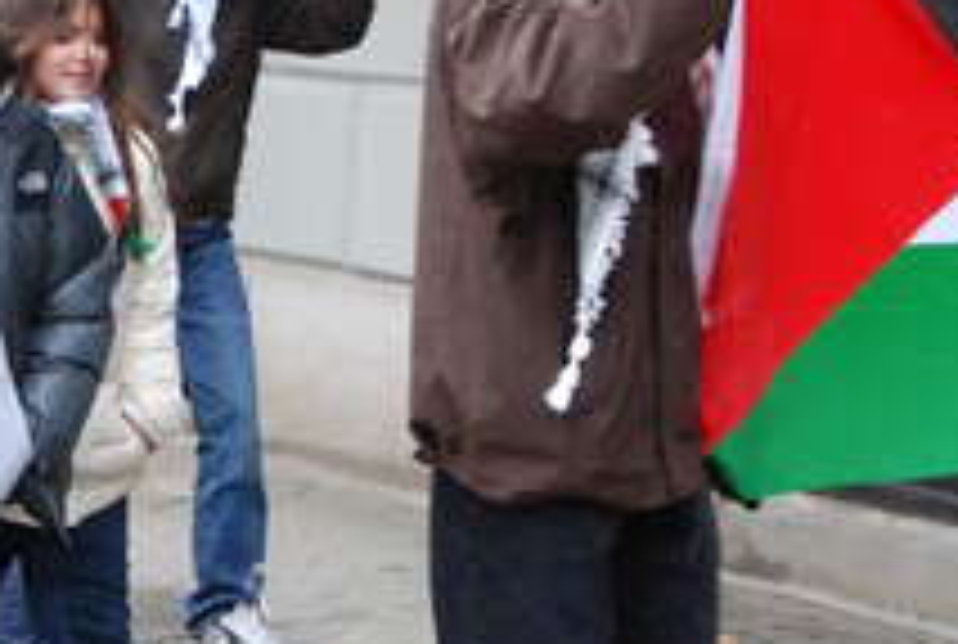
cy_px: 329
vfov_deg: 11.1
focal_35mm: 124
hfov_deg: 16.1
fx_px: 3307
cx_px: -18
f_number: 9
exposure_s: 1/100
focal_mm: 22
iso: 800
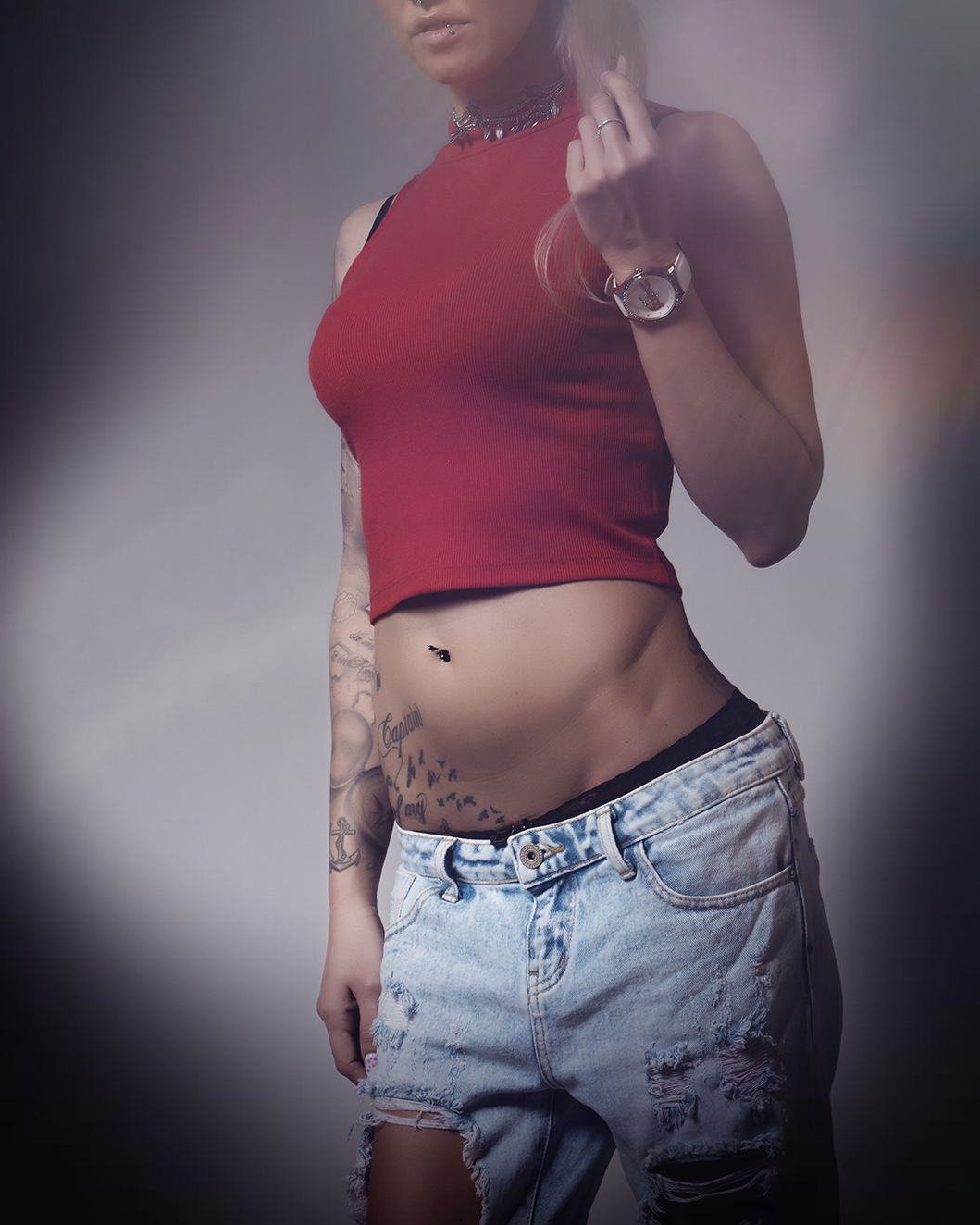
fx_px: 3393
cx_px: 487
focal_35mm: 94
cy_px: 496
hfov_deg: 16.4
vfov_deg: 20.4
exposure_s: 1/100
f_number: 14
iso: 100
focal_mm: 55
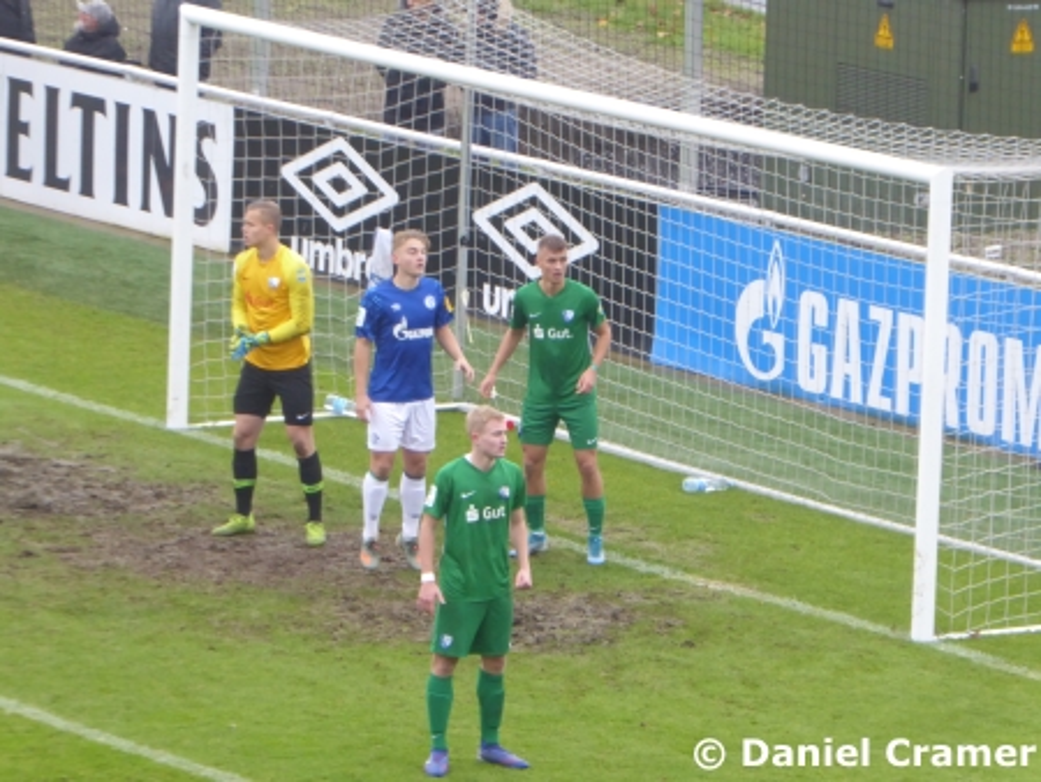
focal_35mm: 322
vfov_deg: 4.6
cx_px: 520
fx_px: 9689
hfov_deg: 6.2
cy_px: 391
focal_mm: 57.7
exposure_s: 1/50
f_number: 5.9
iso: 400
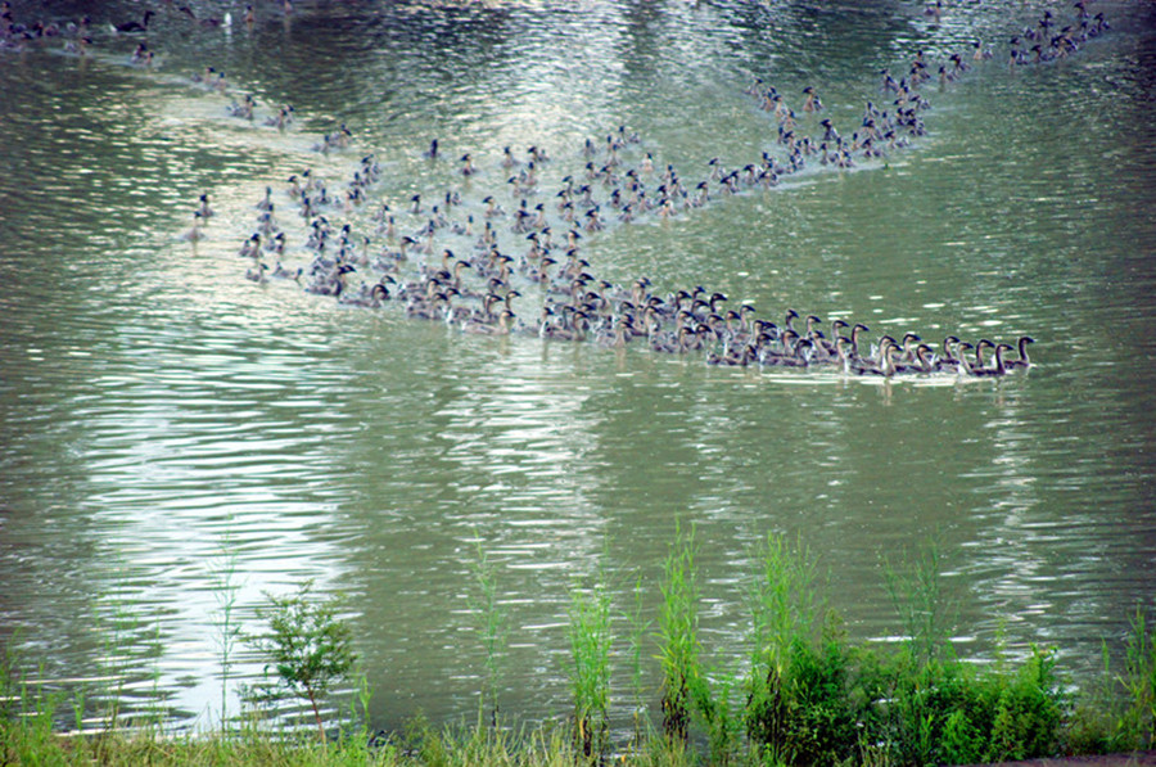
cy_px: 384
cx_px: 578
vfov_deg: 4.6
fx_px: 9618
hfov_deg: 6.9
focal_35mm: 300
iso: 1250
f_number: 5.6
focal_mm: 200
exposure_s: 1/320
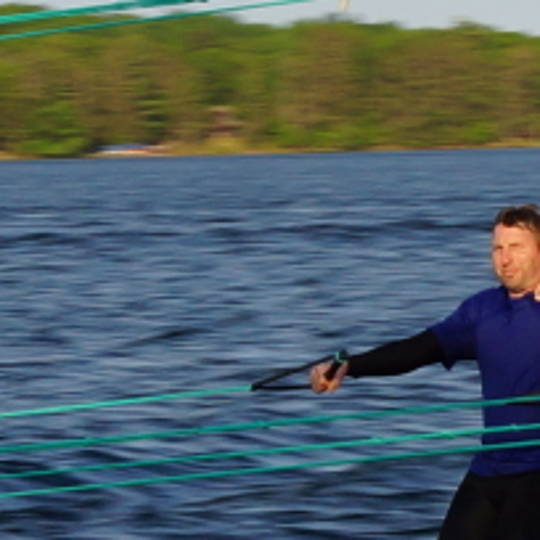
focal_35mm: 162
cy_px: 103
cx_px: 1023
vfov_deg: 10.8
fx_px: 2859
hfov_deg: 10.1
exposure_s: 1/80
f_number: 8
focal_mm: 26
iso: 100
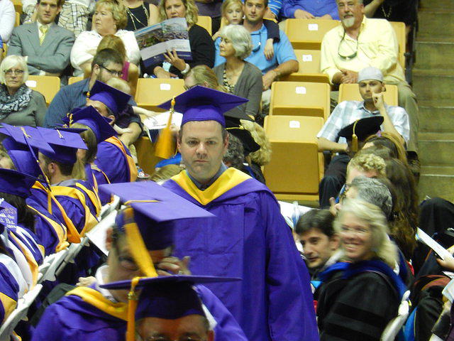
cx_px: 227
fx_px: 4354
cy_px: 170
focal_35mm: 332
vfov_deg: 4.5
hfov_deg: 6.0
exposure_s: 1/13
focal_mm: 59.5
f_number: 6
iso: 800
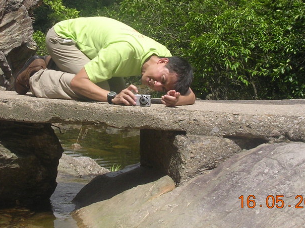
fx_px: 731
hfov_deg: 23.5
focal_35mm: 83
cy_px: 49
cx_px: 100
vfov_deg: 17.6
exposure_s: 1/303
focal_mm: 7.5
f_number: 6.2
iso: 100
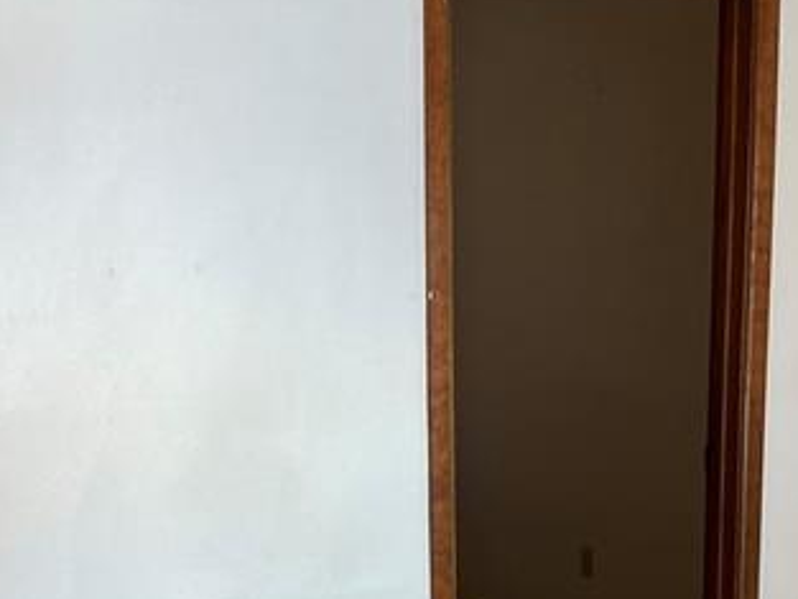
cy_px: 797
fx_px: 1960
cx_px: 382
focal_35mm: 85
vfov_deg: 16.4
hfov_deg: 23.0
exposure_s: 1/60
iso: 80
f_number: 1.8
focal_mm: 4.25
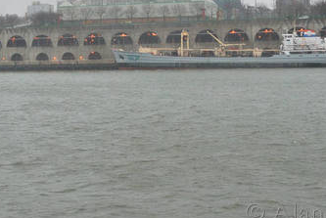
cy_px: 7
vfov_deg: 16.4
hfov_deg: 24.7
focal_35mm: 82
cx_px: 132
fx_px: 744
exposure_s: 1/200
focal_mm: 26
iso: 360
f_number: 4
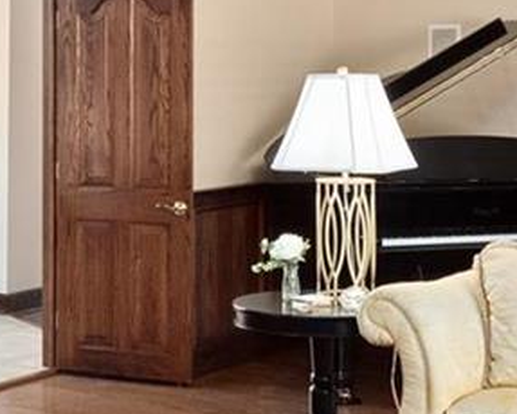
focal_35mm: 94
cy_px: 58
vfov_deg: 16.2
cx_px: 175
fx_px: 1439
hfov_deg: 20.3
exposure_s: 1/2.5
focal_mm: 9
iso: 400
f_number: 6.3
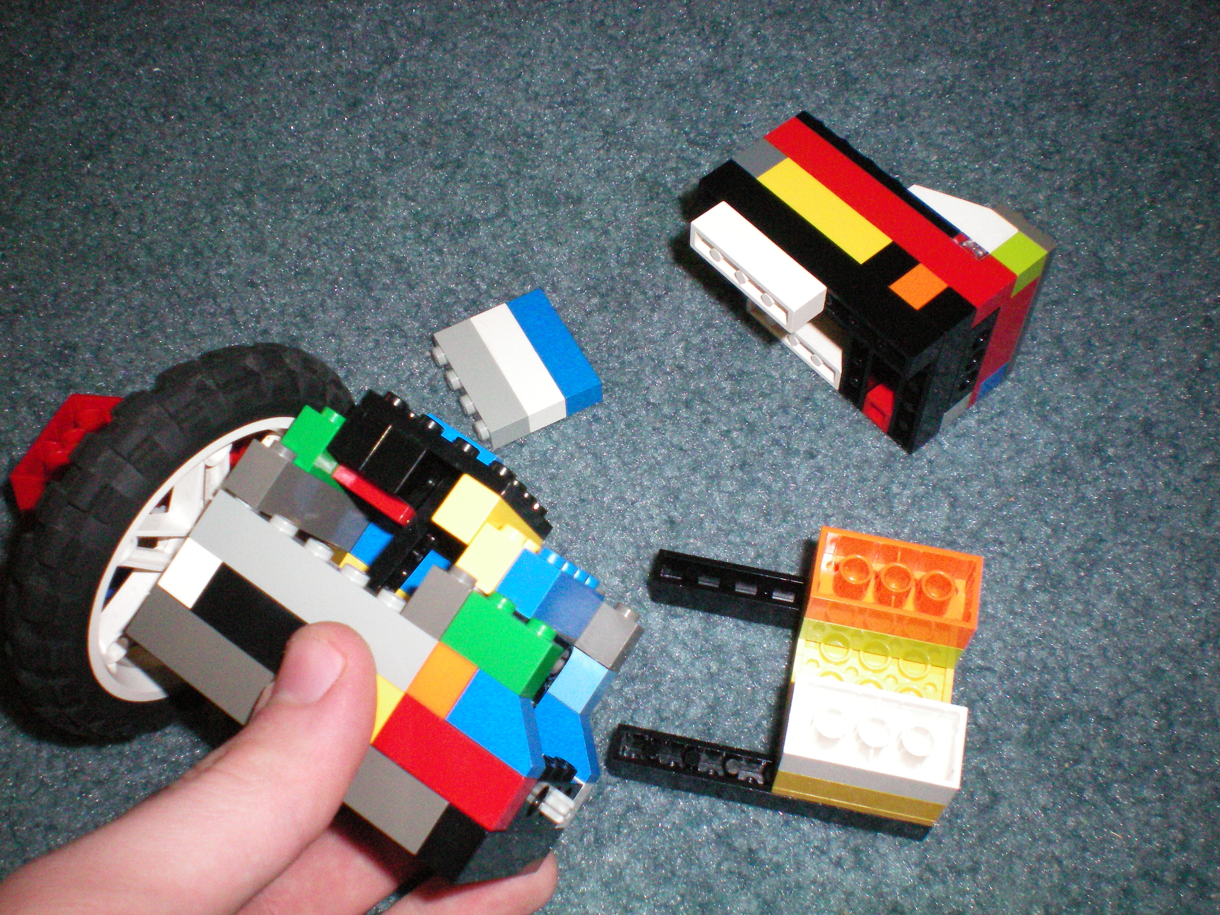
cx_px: 610
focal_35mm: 38
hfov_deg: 49.0
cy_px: 458
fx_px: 1339
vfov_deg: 37.7
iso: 400
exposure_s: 1/60
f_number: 4.6
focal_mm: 6.3
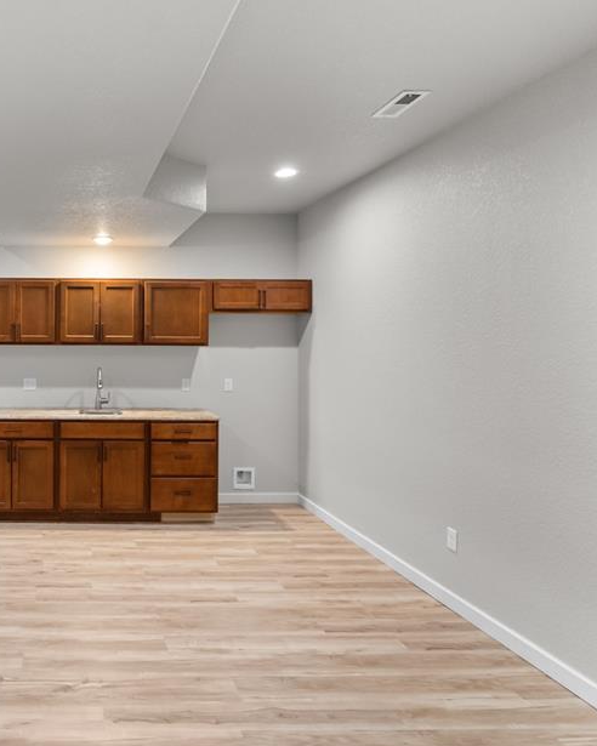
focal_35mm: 25
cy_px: 337
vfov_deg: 67.9
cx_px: 64
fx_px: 552
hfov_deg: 50.6
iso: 1600
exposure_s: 1/20
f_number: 5.6
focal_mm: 16
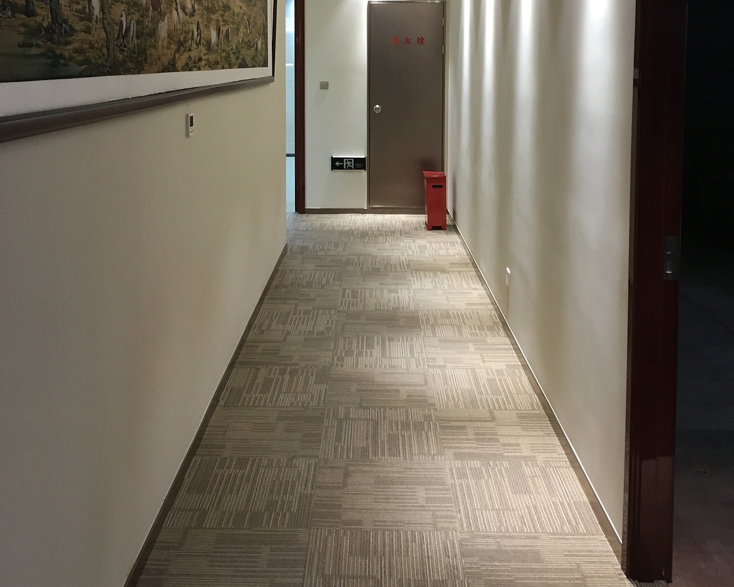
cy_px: 125
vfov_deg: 37.0
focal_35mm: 39
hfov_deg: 46.8
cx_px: 357
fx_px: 847
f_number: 2.2
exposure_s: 1/33
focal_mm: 4.15
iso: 125
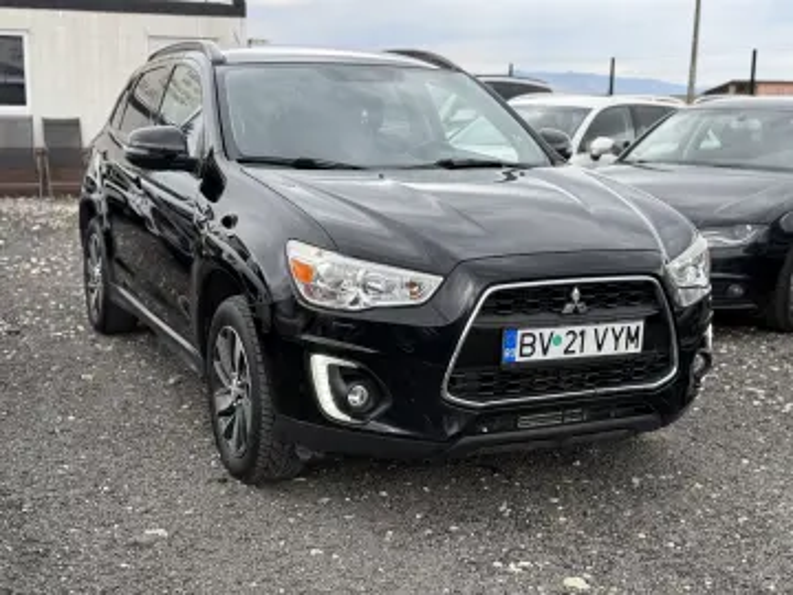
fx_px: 1100
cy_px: 298
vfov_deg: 30.3
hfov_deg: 39.7
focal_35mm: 48
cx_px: 396
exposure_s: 1/855
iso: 64
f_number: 1.78
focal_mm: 6.76
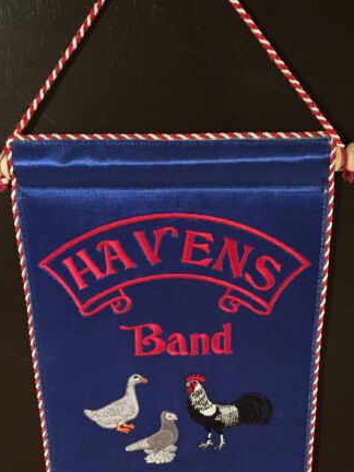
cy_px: 339
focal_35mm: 43
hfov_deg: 33.6
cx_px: 188
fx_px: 586
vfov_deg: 42.8
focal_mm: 4.15
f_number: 2.2
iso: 800
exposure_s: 1/15
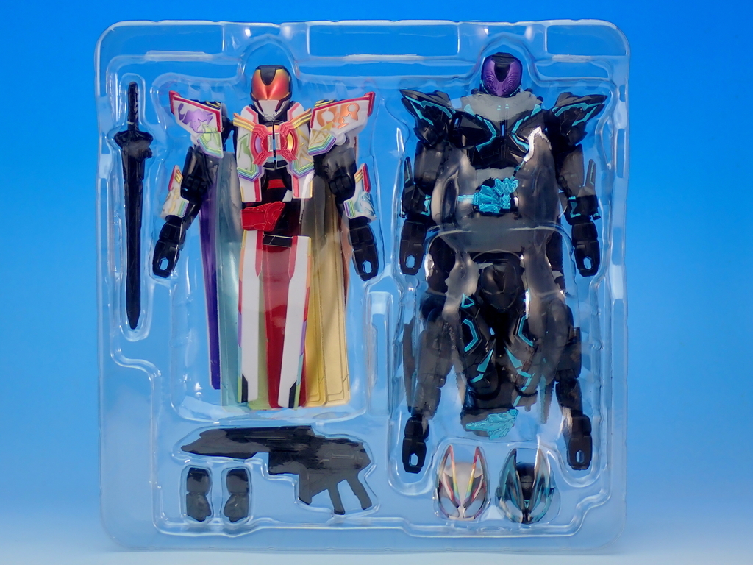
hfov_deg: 31.2
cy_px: 282
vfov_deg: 23.7
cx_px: 376
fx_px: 1349
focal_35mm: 62
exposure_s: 1/25
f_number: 3.6
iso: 100
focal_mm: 11.09
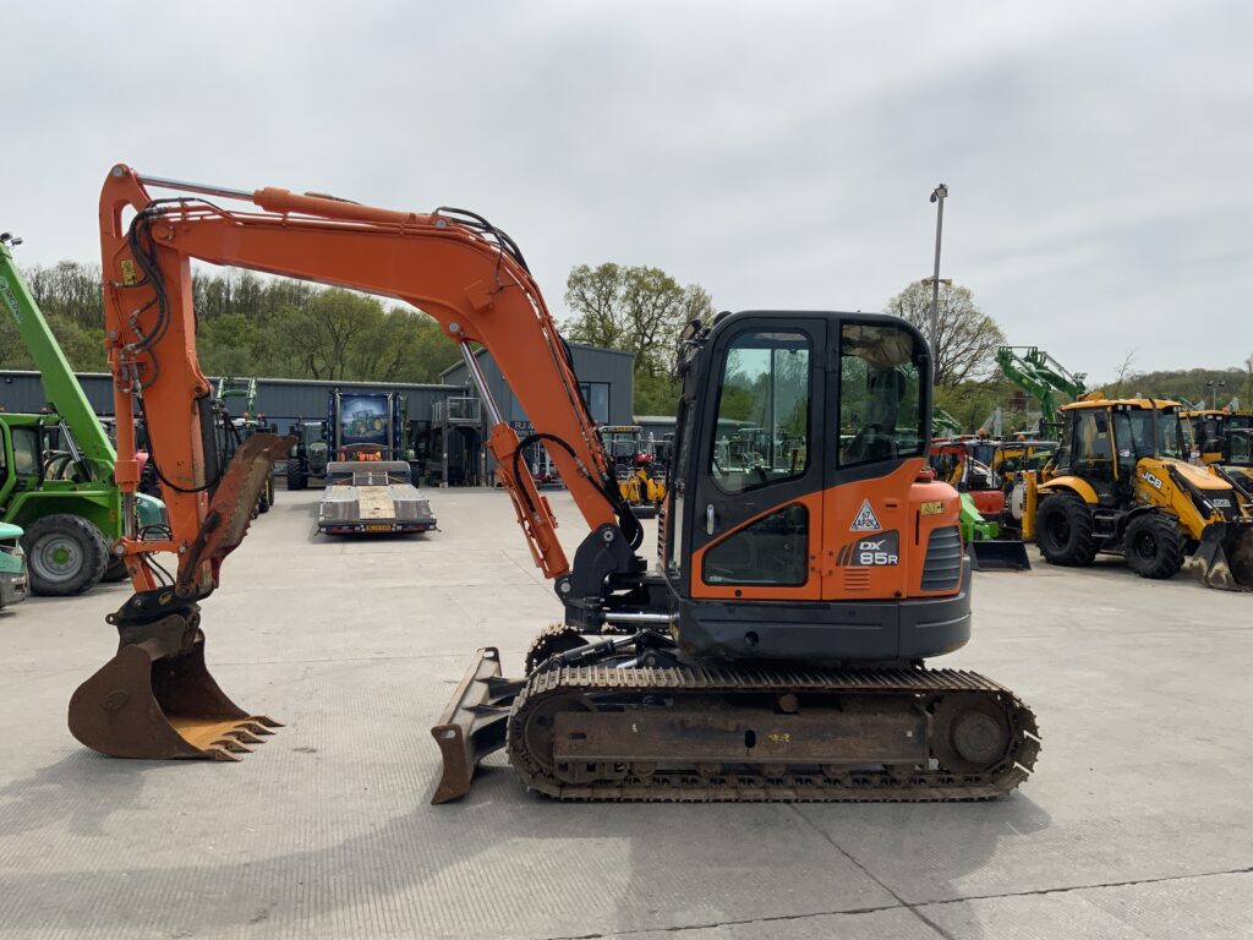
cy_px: 470
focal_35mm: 29
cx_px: 626
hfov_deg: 61.7
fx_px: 1050
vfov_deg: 48.2
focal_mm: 3
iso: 16
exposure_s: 1/2959
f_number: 1.8
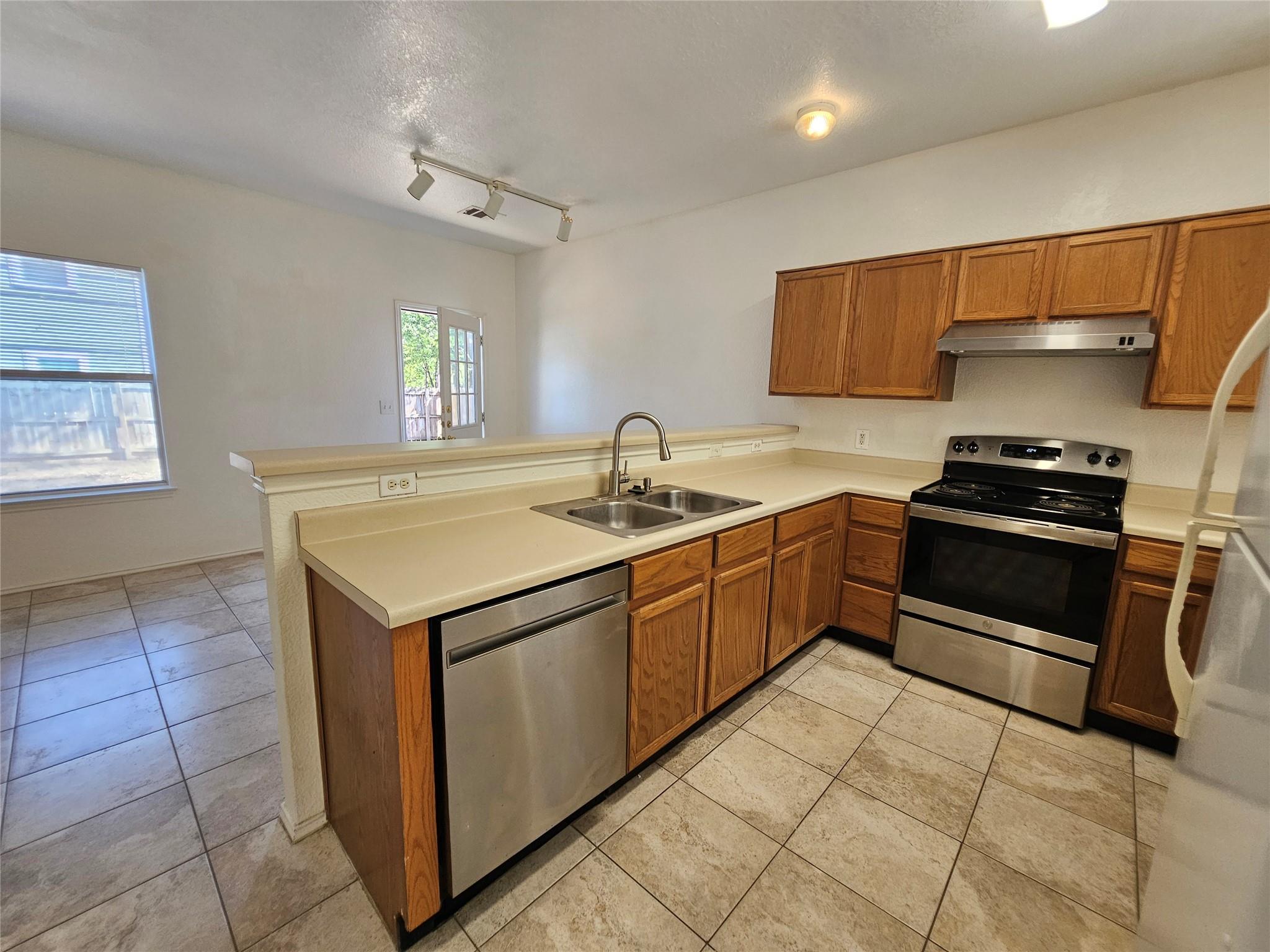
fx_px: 477
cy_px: 476
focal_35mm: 13
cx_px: 635
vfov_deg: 89.9
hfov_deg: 106.2
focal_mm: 2.2
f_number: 2.2
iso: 80
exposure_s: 1/60
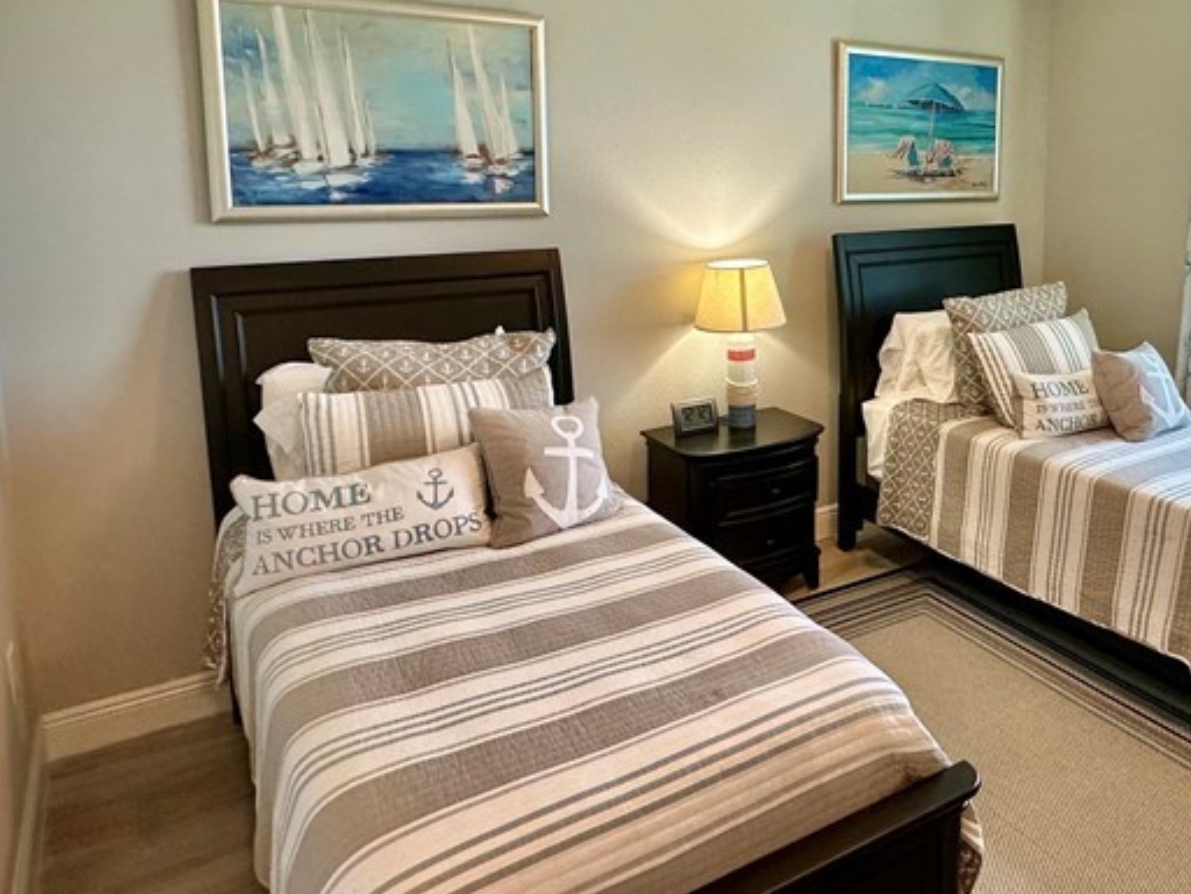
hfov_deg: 61.1
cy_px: 293
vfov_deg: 48.8
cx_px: 842
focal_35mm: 28
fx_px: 963
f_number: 2.2
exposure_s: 1/60
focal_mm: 2.22
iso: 160
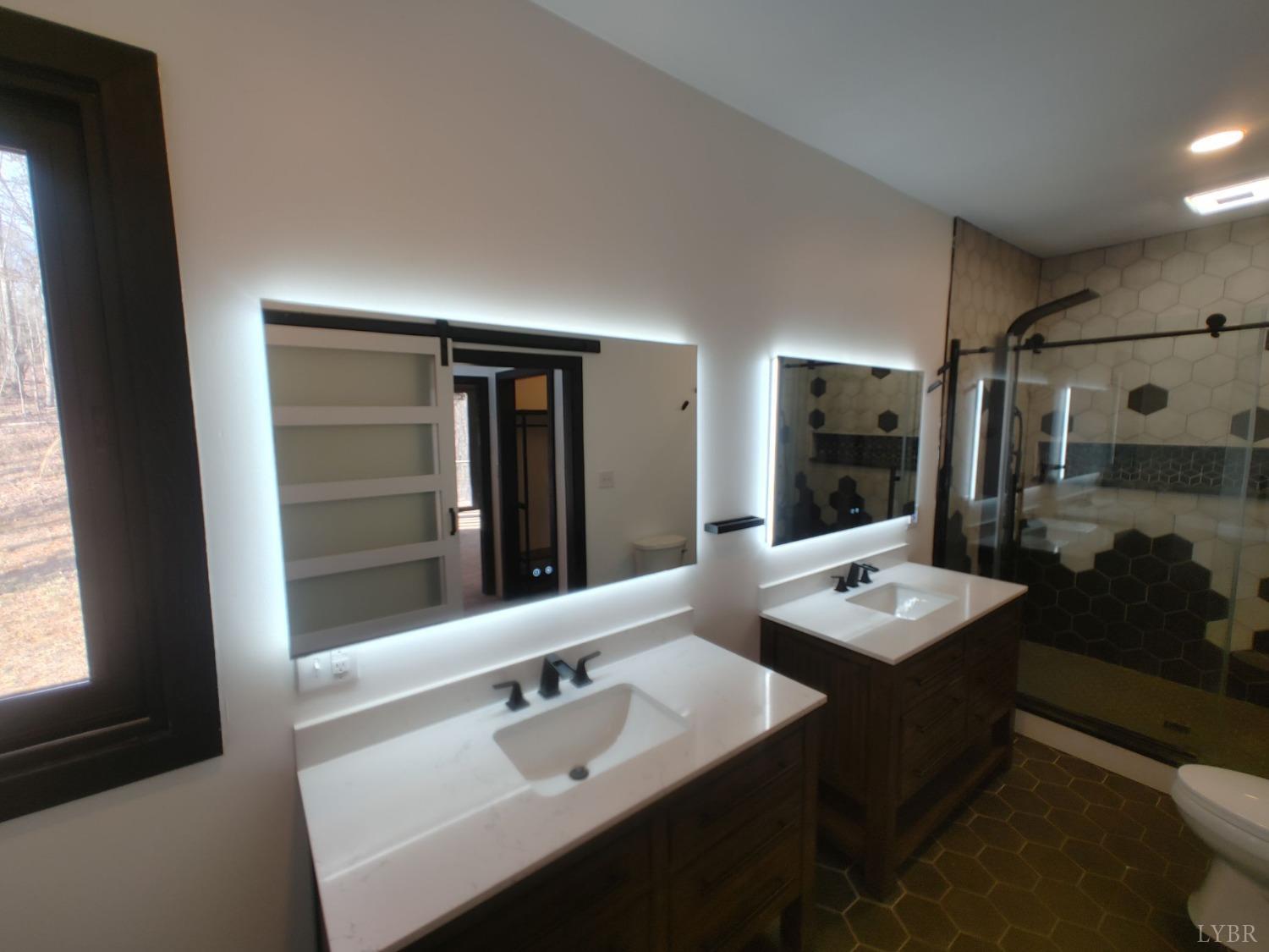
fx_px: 550
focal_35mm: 15
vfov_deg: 81.7
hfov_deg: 98.2
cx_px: 634
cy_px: 476
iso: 50
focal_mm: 1.78
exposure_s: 1/60
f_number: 1.9
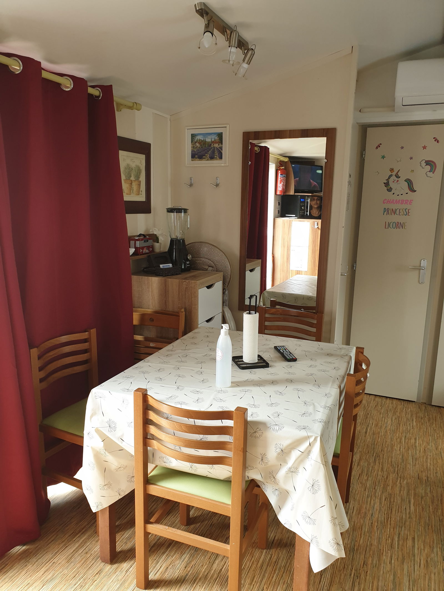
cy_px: 296
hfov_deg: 53.1
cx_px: 222
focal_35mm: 26
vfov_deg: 67.3
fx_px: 445
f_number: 2.4
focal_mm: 4.3
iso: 125
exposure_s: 1/50
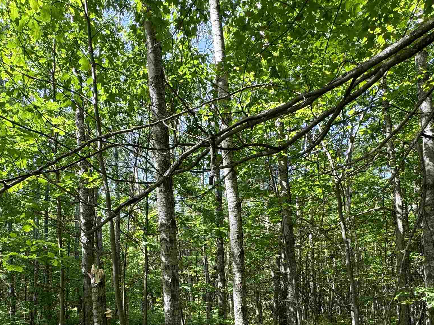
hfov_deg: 63.1
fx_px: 351
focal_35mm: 28
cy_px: 283
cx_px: 183
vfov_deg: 45.8
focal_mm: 2.22
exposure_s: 1/128
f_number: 2.2
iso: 40
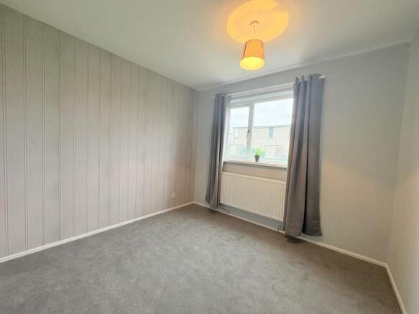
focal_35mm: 14
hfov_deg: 102.1
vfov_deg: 85.7
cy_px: 157
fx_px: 169
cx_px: 210
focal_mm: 2.22
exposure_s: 1/100
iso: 250
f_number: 2.2
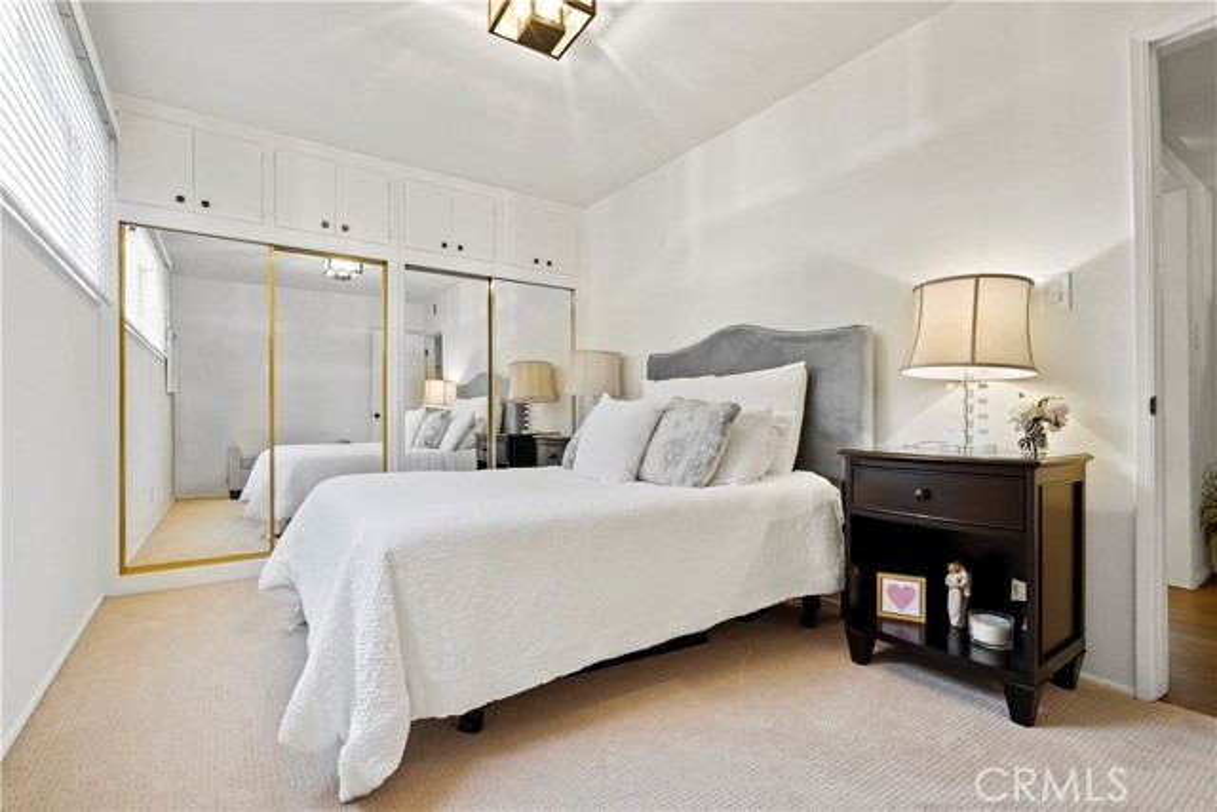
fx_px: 541
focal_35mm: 16
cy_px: 406
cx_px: 608
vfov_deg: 73.8
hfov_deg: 96.7
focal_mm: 16
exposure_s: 1/30
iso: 6400
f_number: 7.1
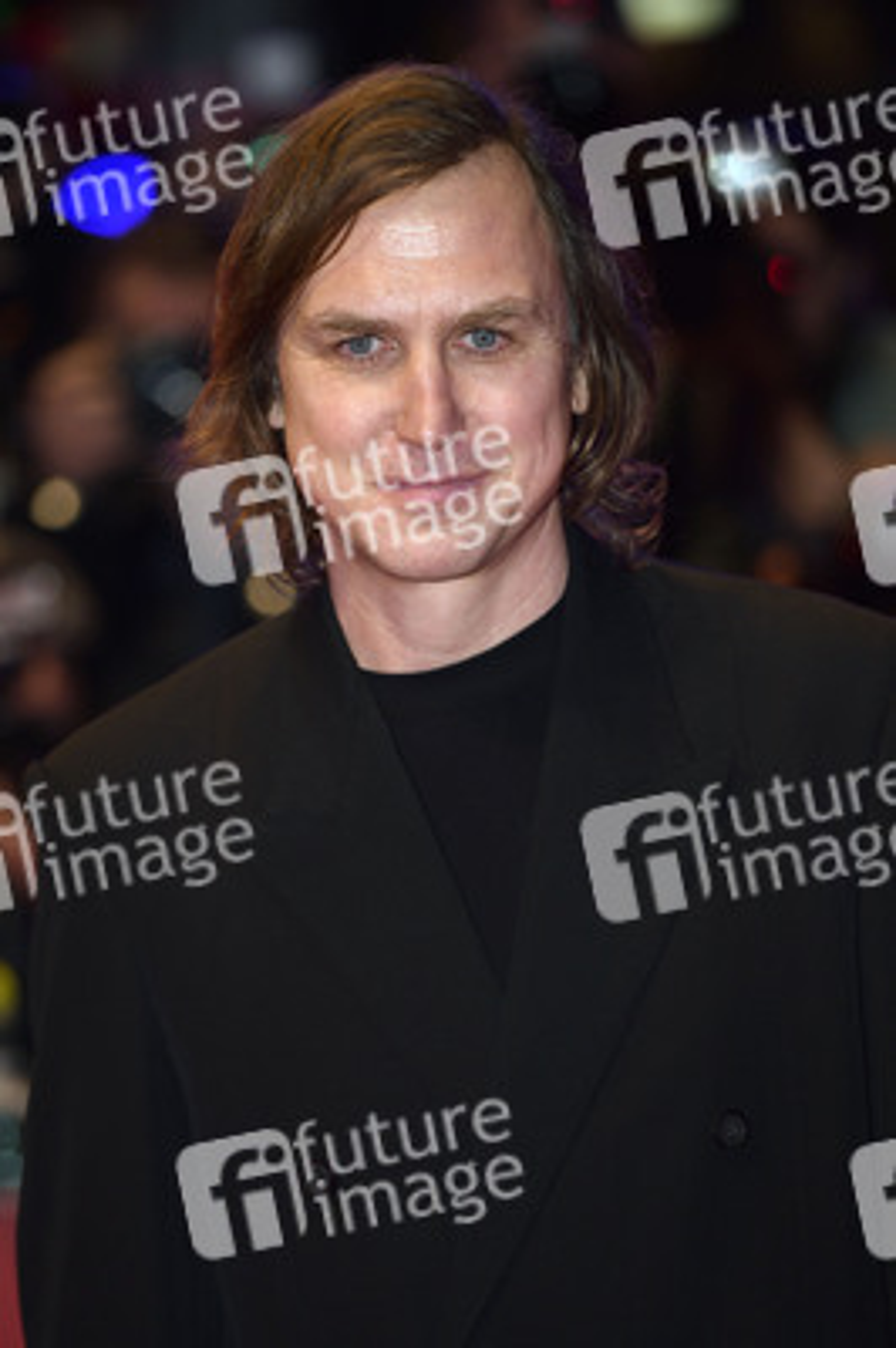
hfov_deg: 7.2
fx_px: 7105
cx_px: 448
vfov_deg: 10.8
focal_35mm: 190
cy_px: 674
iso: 800
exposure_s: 1/640
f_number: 3.5
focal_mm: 190
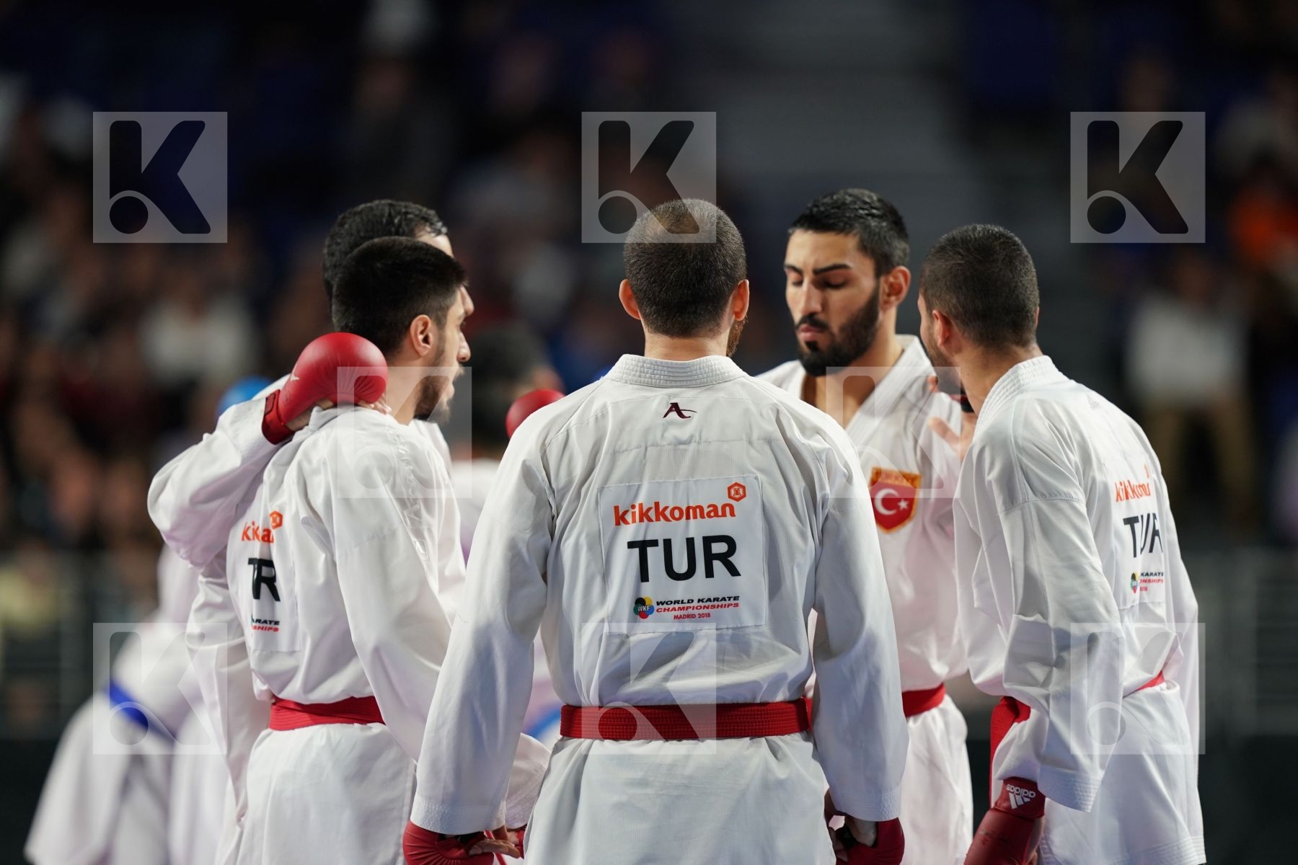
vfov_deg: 3.4
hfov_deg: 5.2
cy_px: 432
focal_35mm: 400
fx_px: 14421
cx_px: 649
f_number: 2.8
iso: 1250
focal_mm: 400
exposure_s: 1/400
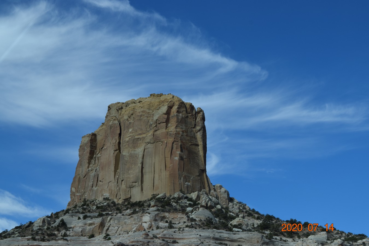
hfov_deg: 24.6
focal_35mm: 82
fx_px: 846
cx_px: 184
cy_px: 123
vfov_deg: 16.6
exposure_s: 1/400
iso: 200
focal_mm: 55
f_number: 10
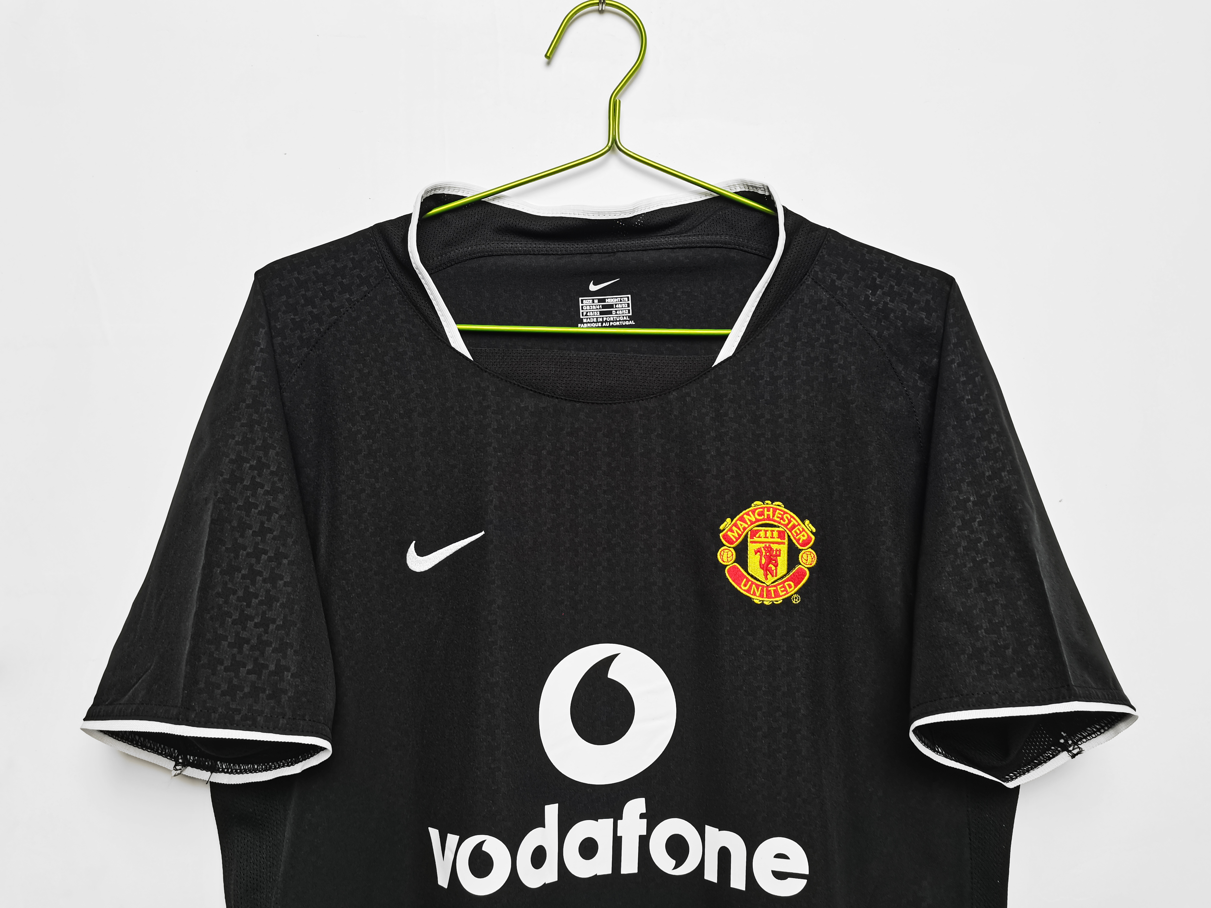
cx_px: 606
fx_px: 910
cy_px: 454
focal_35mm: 26
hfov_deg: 67.3
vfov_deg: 53.1
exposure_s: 1/99.9
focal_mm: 5.58
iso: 64
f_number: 1.8
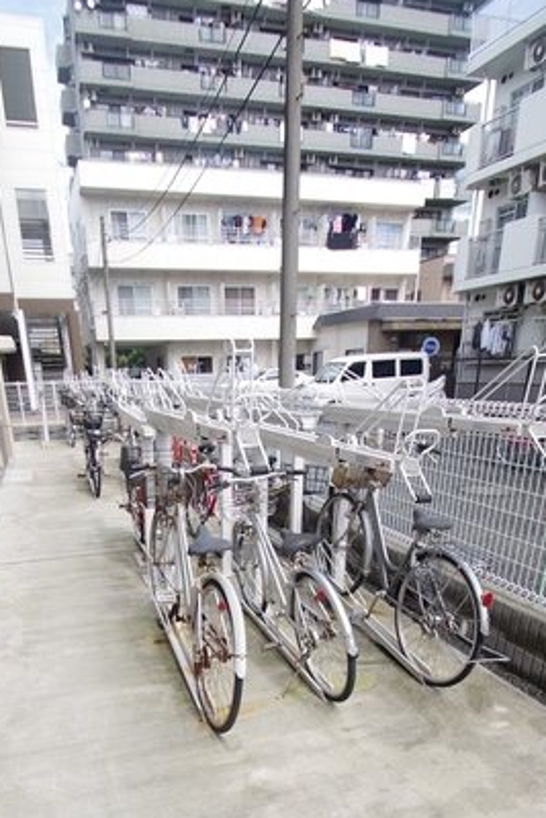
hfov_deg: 53.1
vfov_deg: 69.1
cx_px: 246
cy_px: 609
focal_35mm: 24
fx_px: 545
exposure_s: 1/200
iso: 100
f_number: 7.1
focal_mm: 10
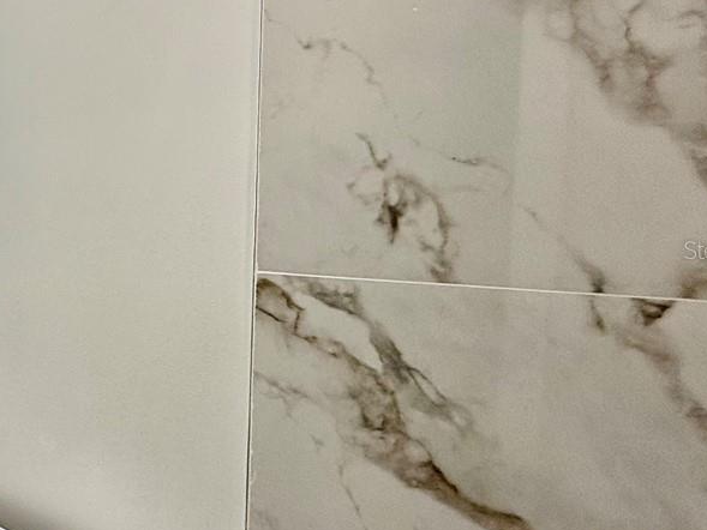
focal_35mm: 38
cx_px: -163
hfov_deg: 36.4
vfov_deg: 37.7
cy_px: 249
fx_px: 776
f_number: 2.2
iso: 64
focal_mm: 2.22
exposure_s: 1/134
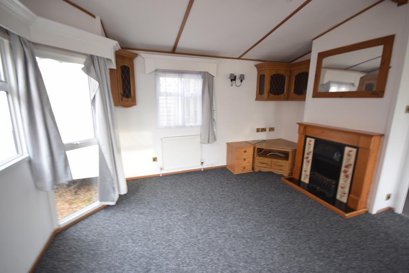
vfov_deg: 77.3
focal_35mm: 15
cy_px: 136
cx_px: 204
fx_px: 170
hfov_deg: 100.4
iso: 200
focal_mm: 10
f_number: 4
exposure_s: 1/6
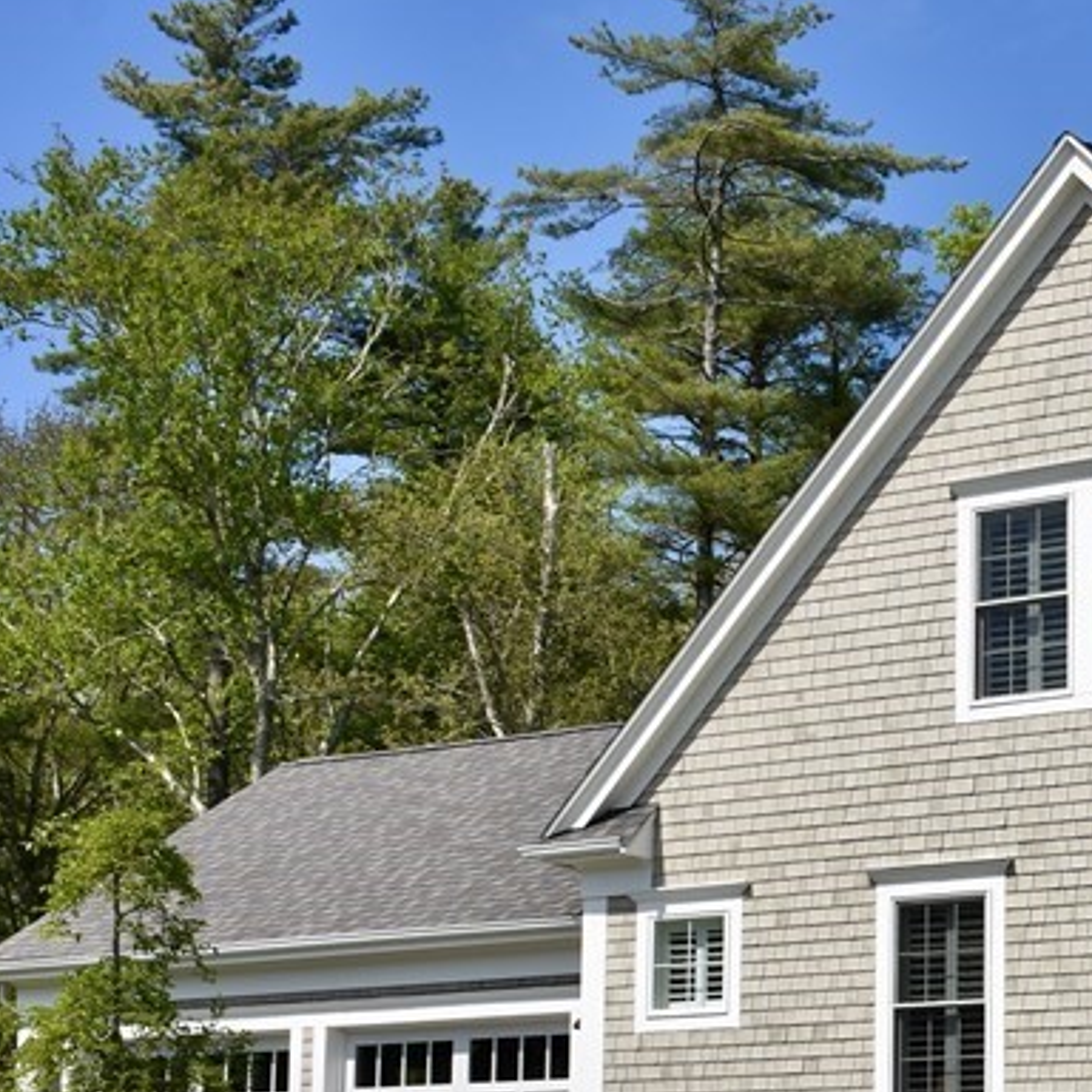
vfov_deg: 21.7
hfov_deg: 21.1
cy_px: 943
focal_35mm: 78
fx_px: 2789
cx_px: 1177
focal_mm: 23
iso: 125
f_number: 8
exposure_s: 1/500
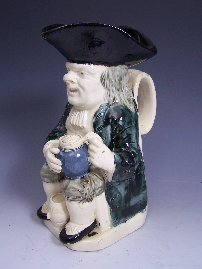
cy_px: 134
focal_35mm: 38
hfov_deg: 37.7
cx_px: 101
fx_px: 296
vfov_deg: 49.0
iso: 80
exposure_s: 1/30
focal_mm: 6.3
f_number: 2.8
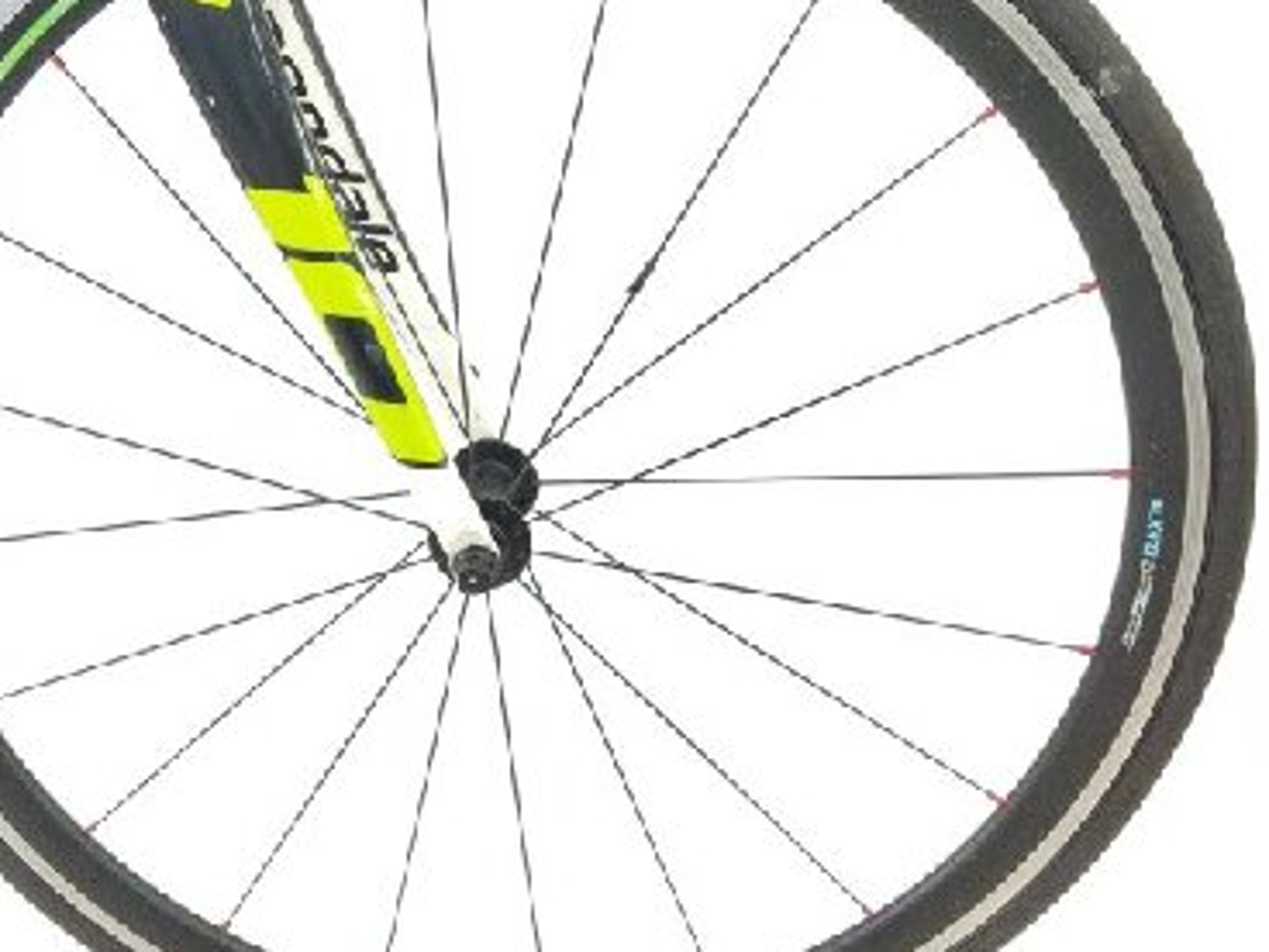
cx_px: 445
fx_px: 1613
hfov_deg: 42.5
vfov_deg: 32.8
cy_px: 383
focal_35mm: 44
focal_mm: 4.71
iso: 819
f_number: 1.79
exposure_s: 1/300
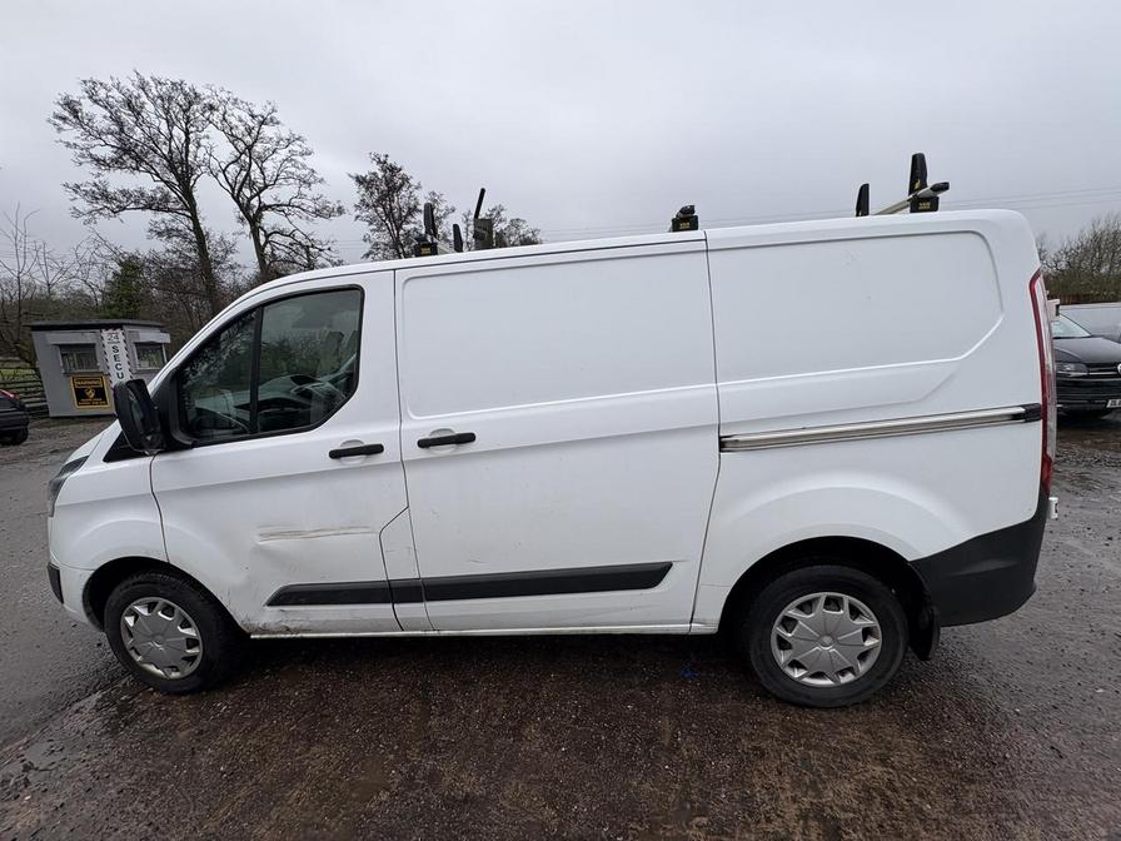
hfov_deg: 102.1
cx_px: 560
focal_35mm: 14
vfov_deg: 85.7
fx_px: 453
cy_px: 420
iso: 50
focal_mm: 2.22
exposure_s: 1/1078
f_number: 2.2
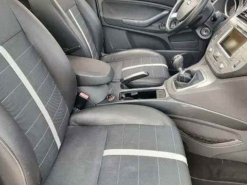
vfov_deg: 48.0
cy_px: 74
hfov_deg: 61.1
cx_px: 99
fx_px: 207
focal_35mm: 29
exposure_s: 1/100
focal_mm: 5.56
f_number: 1.8
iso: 108
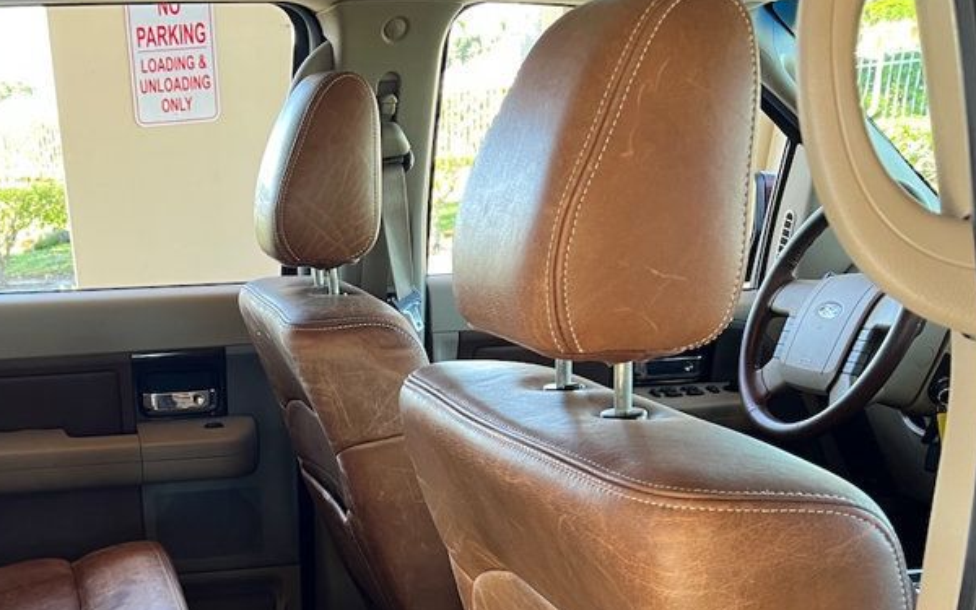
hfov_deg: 41.3
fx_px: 1250
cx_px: 239
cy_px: 620
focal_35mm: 47
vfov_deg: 25.9
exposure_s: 1/98
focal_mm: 5.7
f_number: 1.5
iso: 125
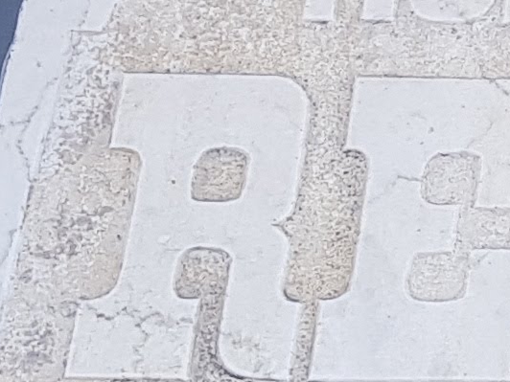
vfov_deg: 7.5
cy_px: 298
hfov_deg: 9.4
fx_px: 2902
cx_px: 1027
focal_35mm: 197
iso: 40
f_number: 1.7
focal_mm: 4.3
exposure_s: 1/126
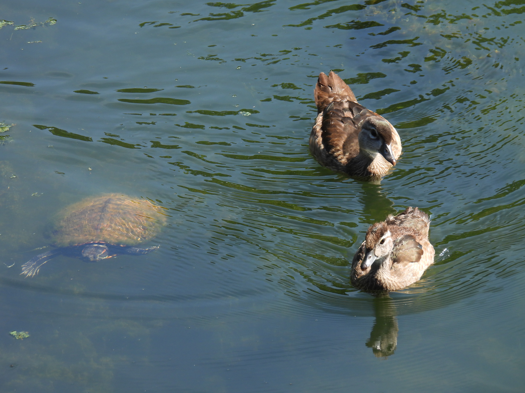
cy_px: 196
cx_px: 262
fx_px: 7583
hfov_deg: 4.0
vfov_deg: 3.0
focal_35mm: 500
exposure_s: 1/250
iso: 125
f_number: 5
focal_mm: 89.2
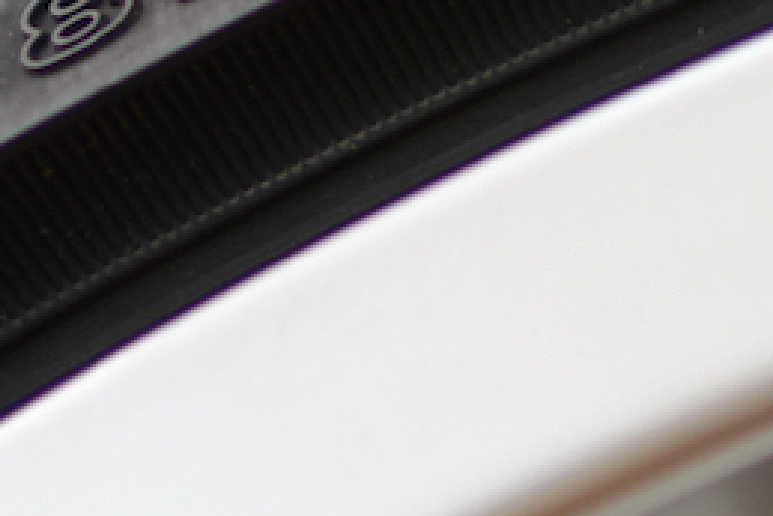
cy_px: 764
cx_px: 1265
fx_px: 4060
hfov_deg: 10.4
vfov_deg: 7.2
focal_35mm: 189
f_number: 1.4
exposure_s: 1/100
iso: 100
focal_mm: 35
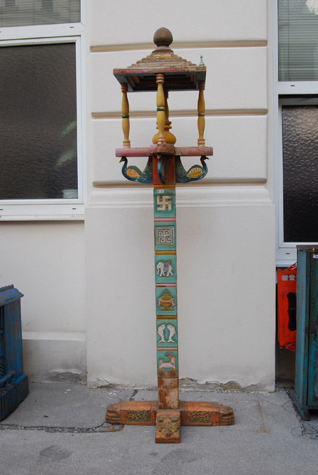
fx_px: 475
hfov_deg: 37.0
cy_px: 238
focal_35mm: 36
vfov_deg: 53.1
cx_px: 159
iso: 400
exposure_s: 1/60
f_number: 13
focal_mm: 24
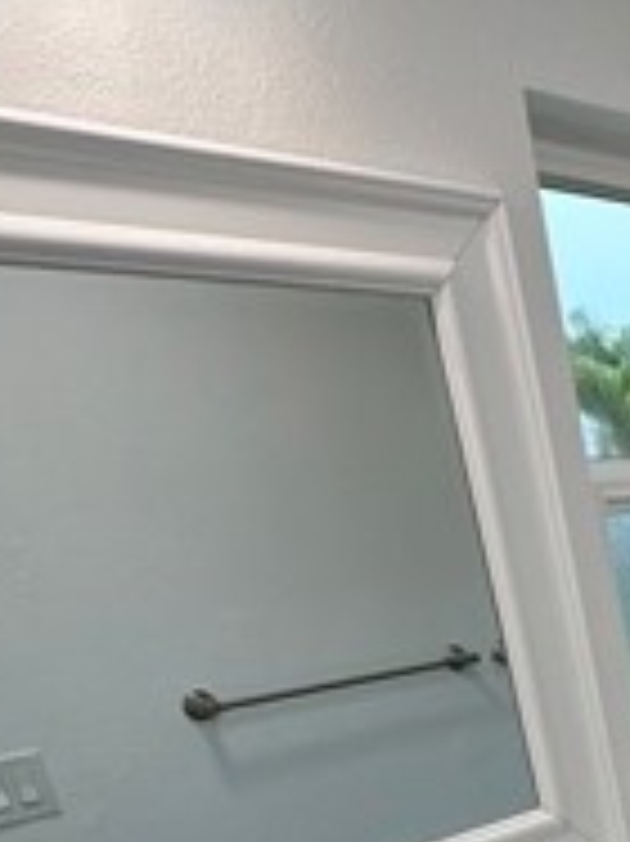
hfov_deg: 22.8
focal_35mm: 48
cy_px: 856
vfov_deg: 35.6
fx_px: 1166
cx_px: 1012
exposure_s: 1/120
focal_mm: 2.22
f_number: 2.2
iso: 64
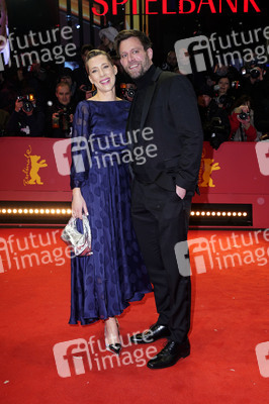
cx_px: 134
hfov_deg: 32.6
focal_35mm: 41
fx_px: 460
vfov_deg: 47.4
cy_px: 202
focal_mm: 41
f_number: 5.6
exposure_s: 1/160
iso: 800
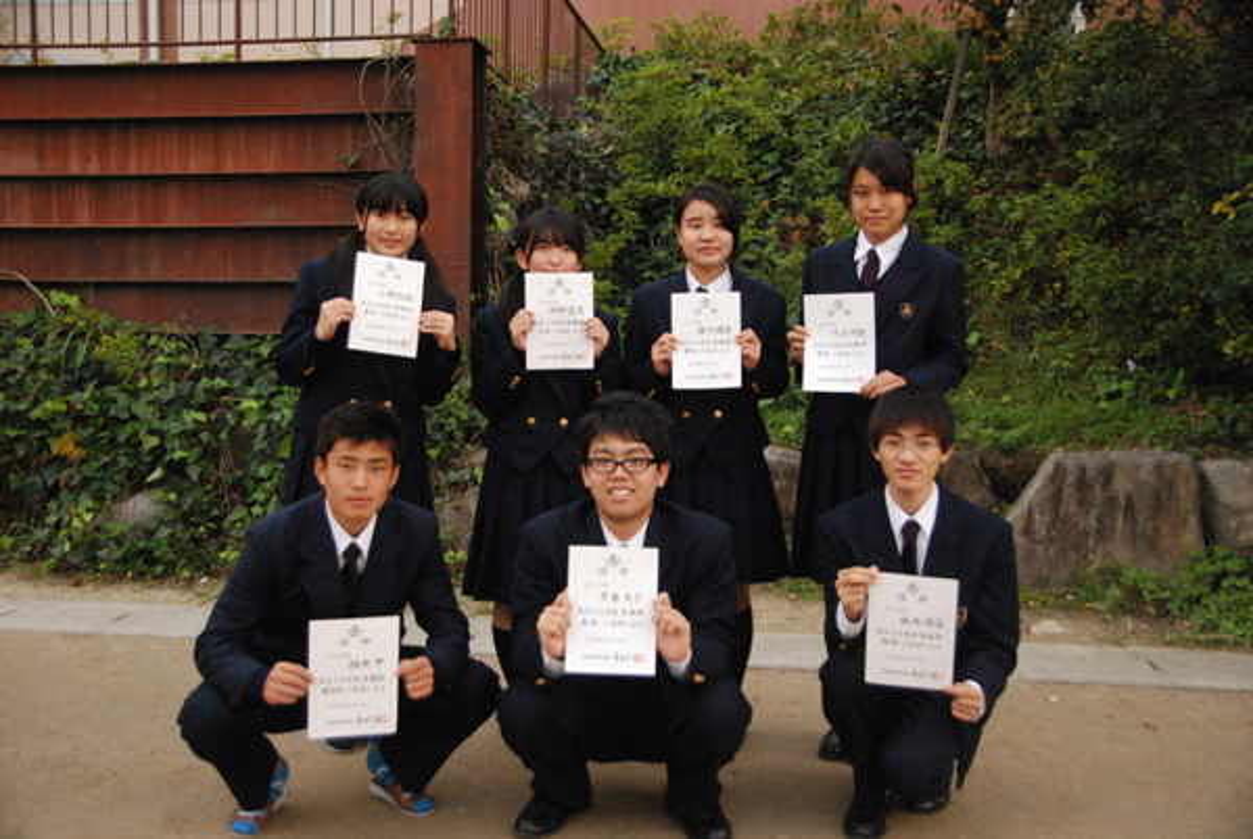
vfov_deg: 35.6
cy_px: 420
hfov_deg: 51.2
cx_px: 626
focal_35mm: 38
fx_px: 1307
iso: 1600
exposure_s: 1/1250
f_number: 3.8
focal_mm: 25
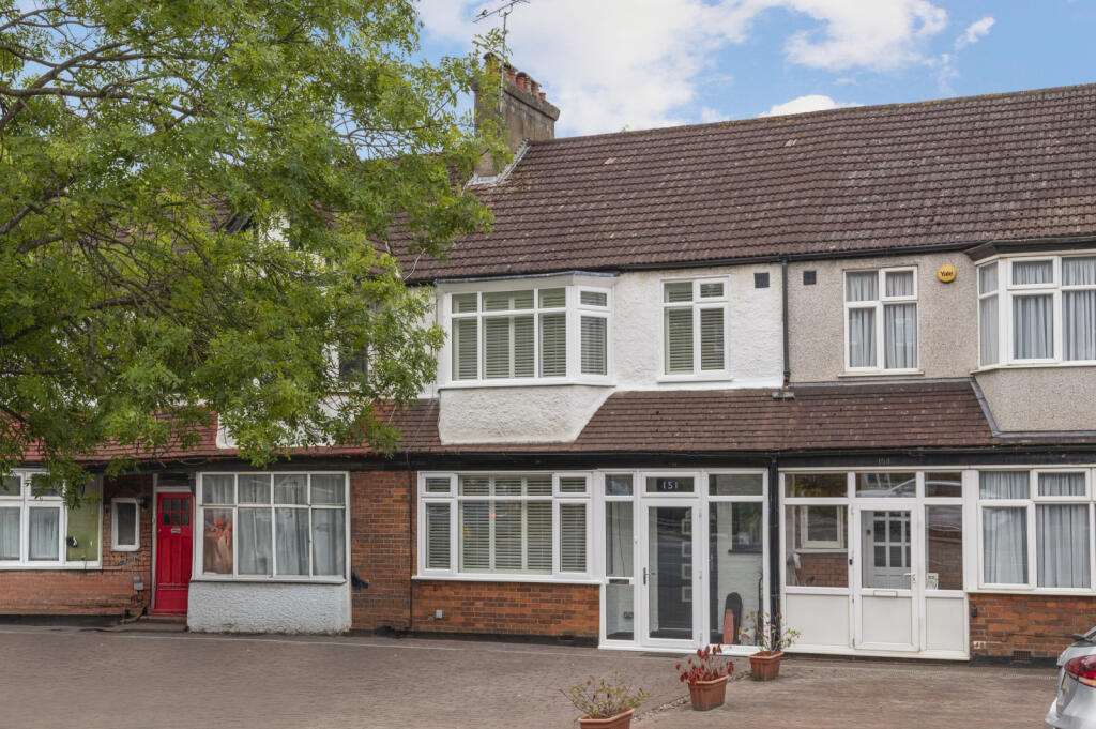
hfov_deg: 62.0
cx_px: 548
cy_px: 364
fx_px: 913
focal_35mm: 30
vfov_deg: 43.5
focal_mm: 30
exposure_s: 1/100
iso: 200
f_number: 8
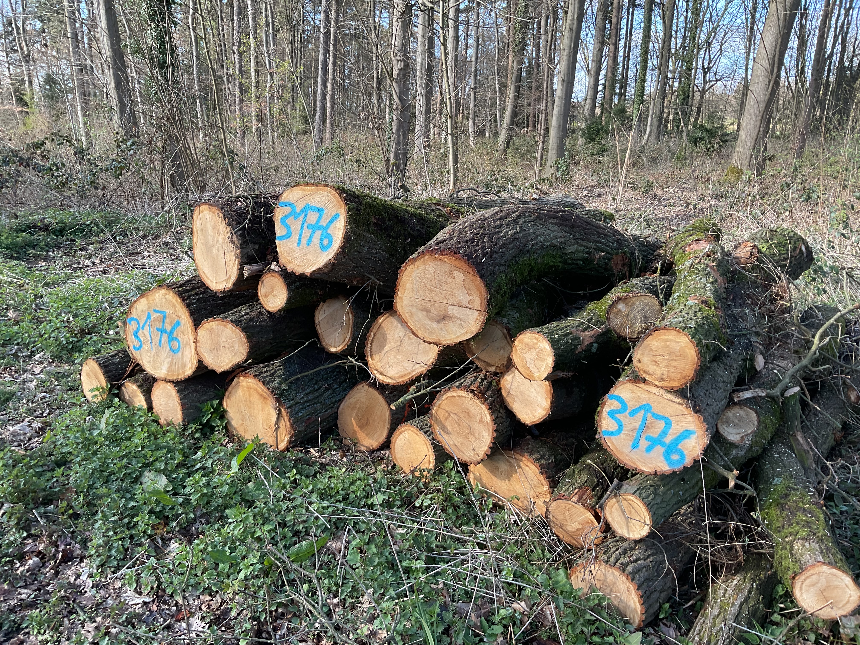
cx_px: 430
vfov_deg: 48.2
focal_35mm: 29
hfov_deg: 61.7
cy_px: 322
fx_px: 720
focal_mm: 3
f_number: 1.8
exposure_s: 1/139
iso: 16
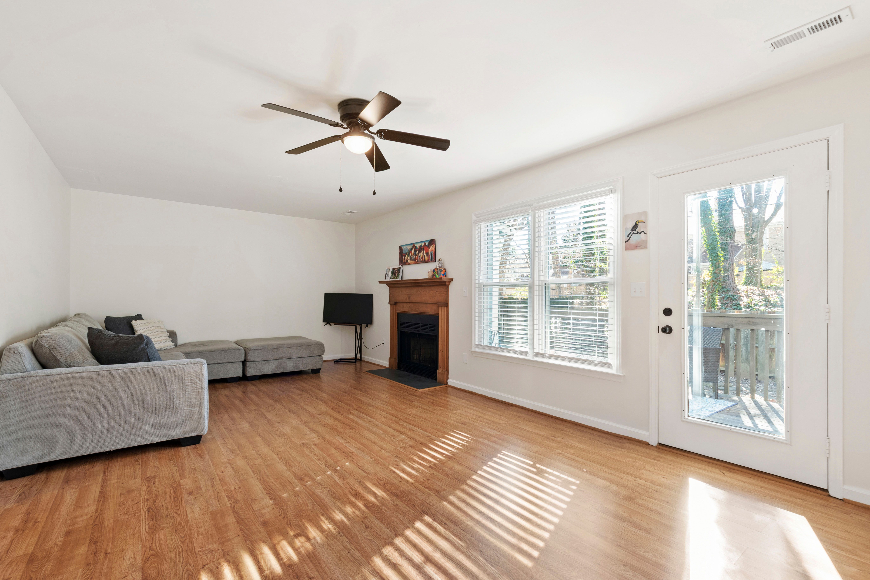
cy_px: 290
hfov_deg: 100.4
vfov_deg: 77.3
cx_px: 435
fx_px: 362
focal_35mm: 15
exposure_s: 1/1.25
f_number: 8
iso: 100
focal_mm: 10
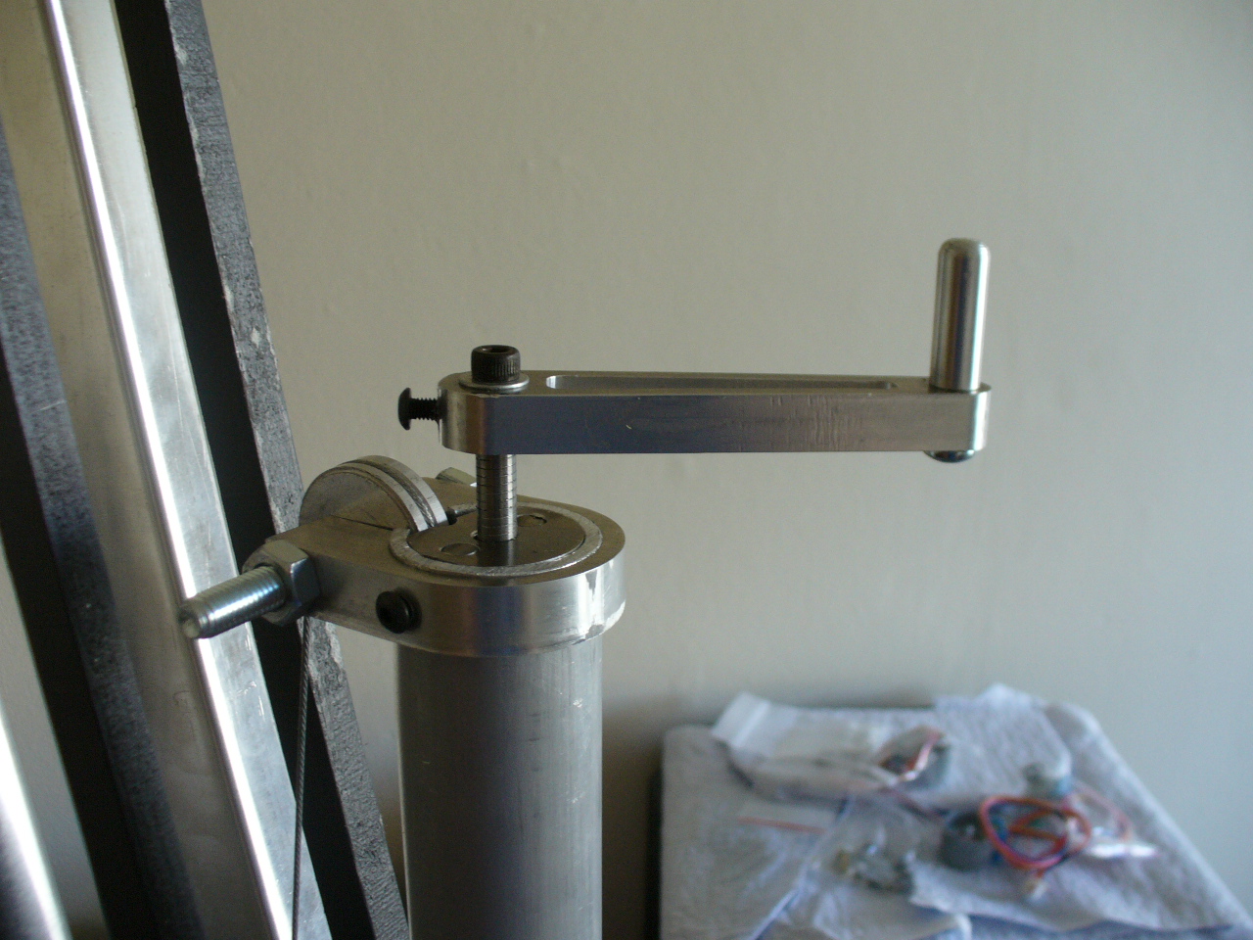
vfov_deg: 38.7
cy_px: 470
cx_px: 626
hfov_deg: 50.1
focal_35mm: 37
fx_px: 1339
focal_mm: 6.1
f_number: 2.8
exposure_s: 1/25
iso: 150
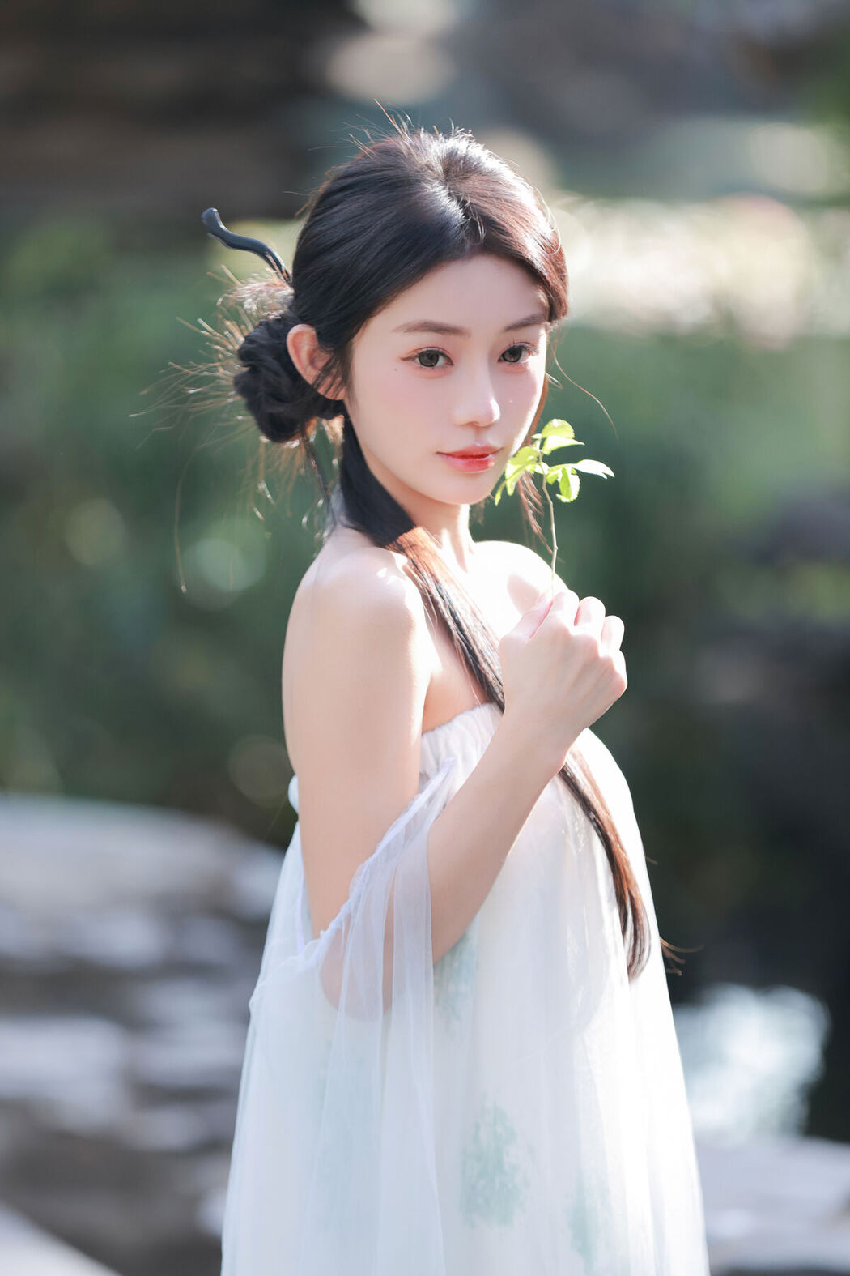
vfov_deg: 10.3
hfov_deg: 6.9
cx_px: 425
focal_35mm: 199
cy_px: 638
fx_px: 7047
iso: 500
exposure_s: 1/800
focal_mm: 200
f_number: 2.8
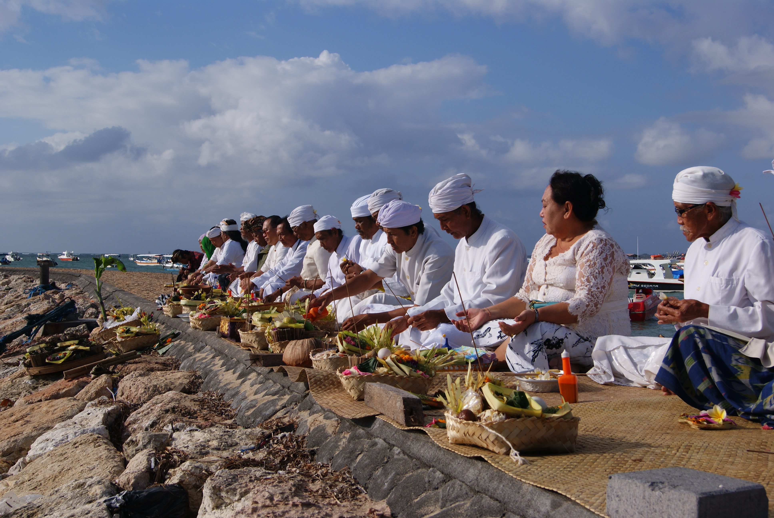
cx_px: 387
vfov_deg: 29.9
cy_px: 259
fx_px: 969
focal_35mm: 45
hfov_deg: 43.6
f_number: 13
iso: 100
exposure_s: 1/320
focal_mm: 30
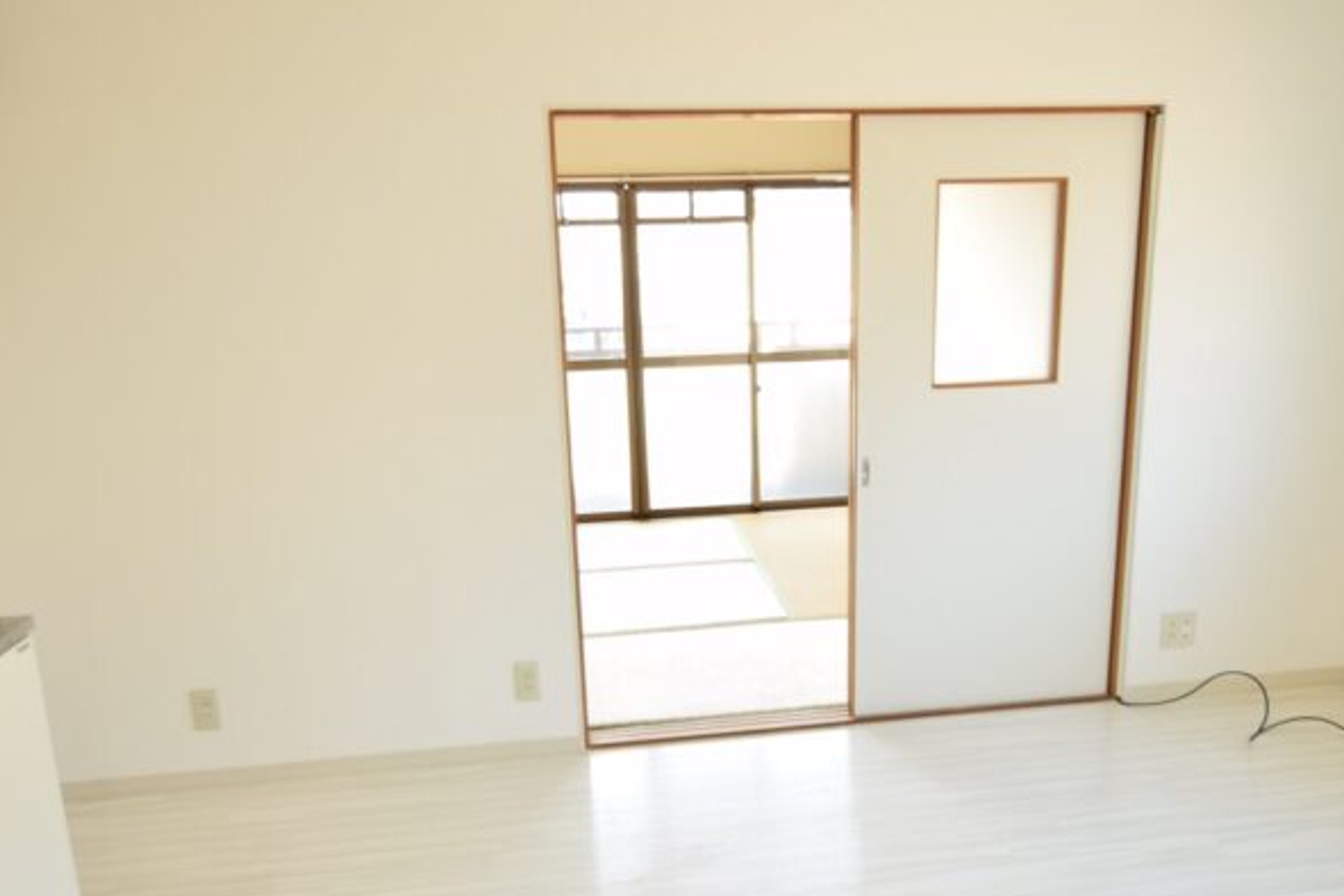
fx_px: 971
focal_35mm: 26
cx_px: 703
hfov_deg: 69.4
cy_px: 483
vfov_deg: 49.5
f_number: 3.5
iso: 100
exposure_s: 1/13
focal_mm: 10
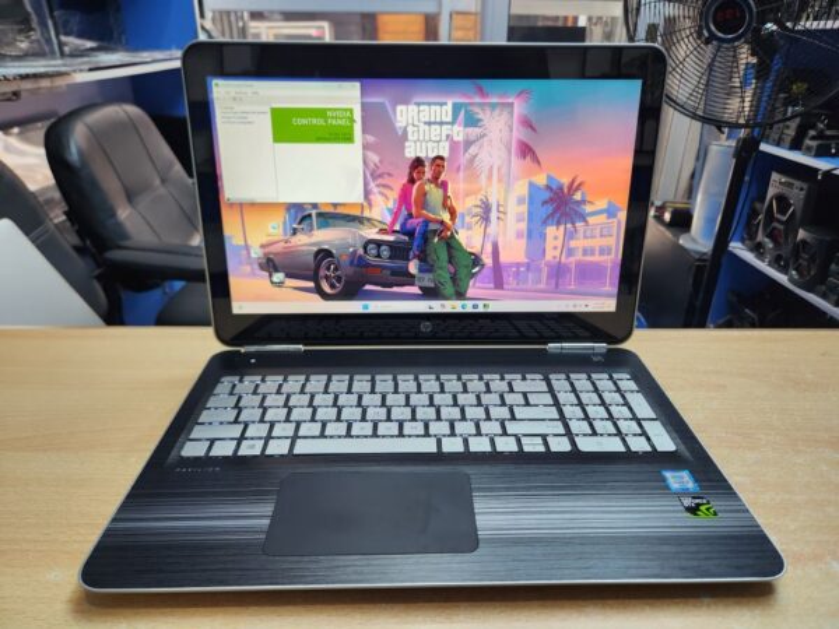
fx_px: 557
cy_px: 314
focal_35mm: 23
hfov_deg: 73.9
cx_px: 420
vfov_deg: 58.9
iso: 125
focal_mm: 5.4
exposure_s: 1/100
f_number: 1.8
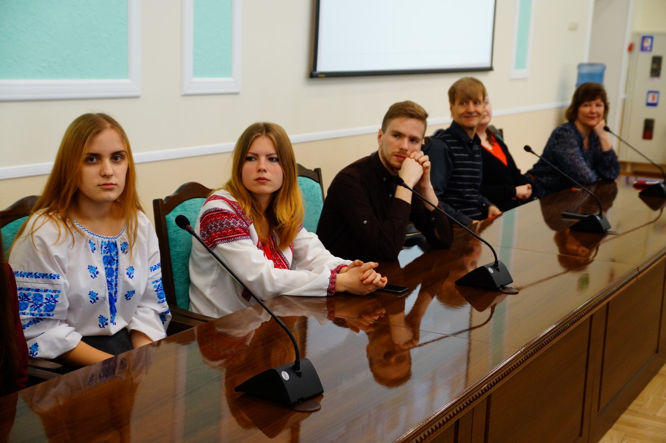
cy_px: 222
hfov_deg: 37.9
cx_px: 333
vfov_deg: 25.7
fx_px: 971
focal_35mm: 52
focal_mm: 35
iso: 640
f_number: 4.5
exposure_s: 1/60
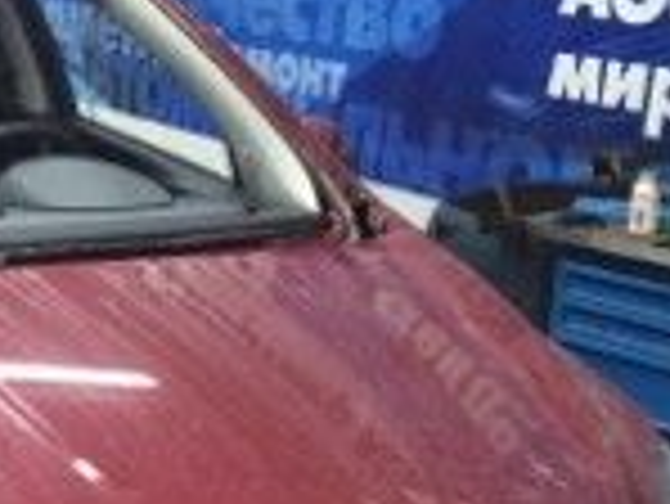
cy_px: 482
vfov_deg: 18.5
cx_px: -81
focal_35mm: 78
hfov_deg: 23.4
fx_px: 1511
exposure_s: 1/33
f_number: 2.2
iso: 250
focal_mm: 4.15
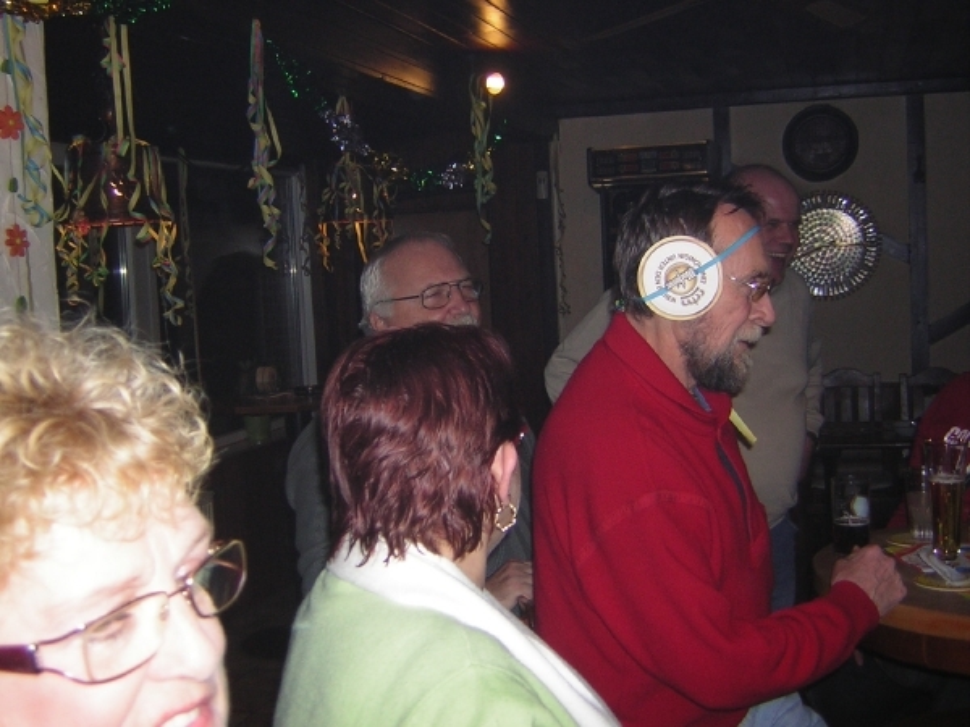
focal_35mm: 43
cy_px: 364
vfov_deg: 33.6
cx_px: 485
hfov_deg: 43.9
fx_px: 1205
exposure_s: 1/60.1
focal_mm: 5.6
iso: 50
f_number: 2.8
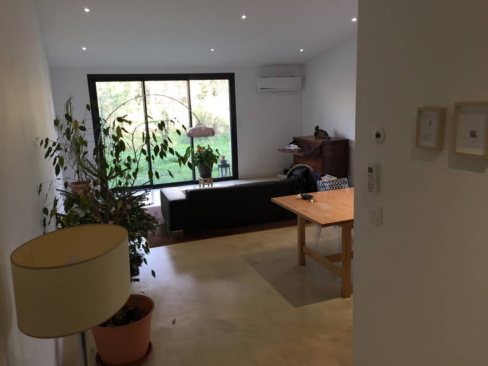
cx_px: 244
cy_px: 183
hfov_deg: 61.7
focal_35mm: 29
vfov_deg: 48.2
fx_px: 409
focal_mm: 4.15
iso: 40
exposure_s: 1/33
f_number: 2.2
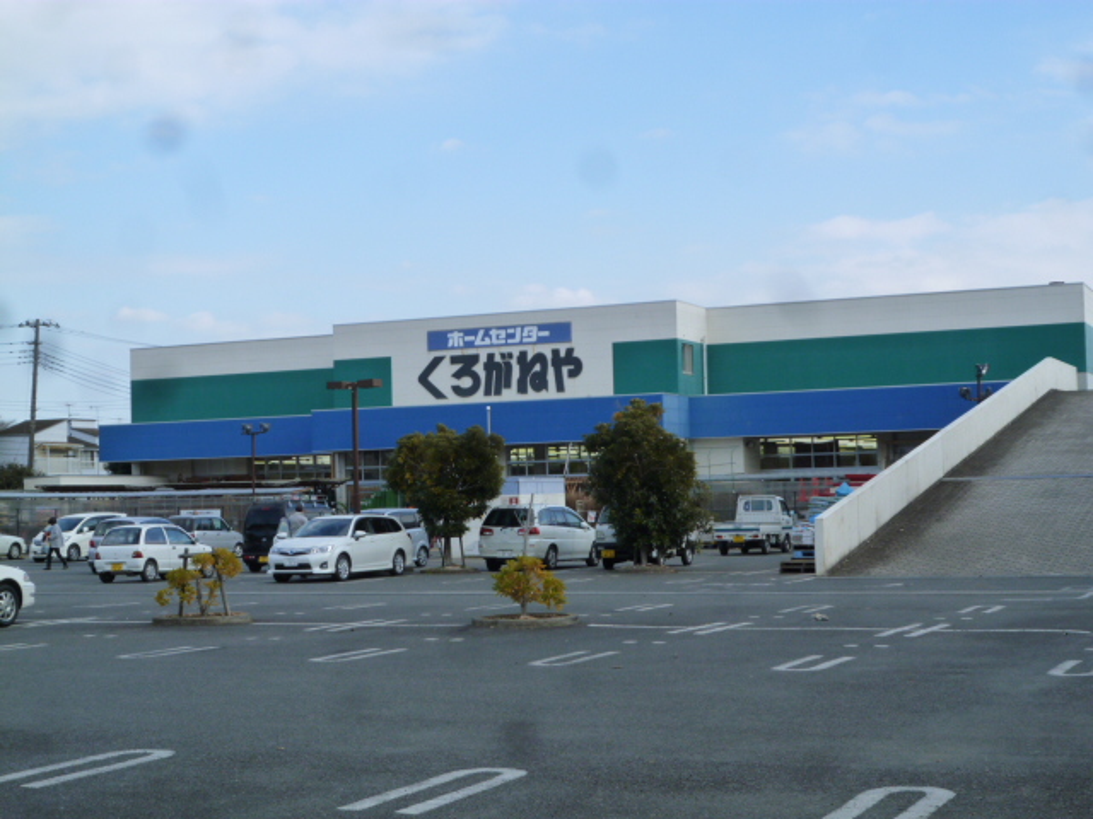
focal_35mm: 57
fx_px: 1800
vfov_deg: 25.7
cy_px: 410
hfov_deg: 33.8
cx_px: 546
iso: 125
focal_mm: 10.1
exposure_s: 1/320
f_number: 4.4
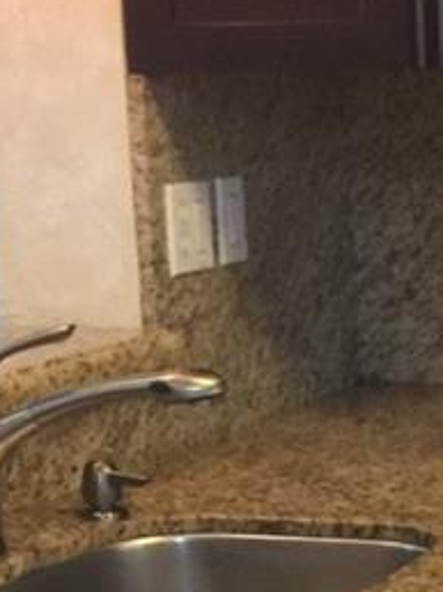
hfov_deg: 10.8
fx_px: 2307
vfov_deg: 14.5
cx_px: 546
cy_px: 519
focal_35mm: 135
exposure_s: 1/15
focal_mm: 4.15
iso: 100
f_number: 2.2
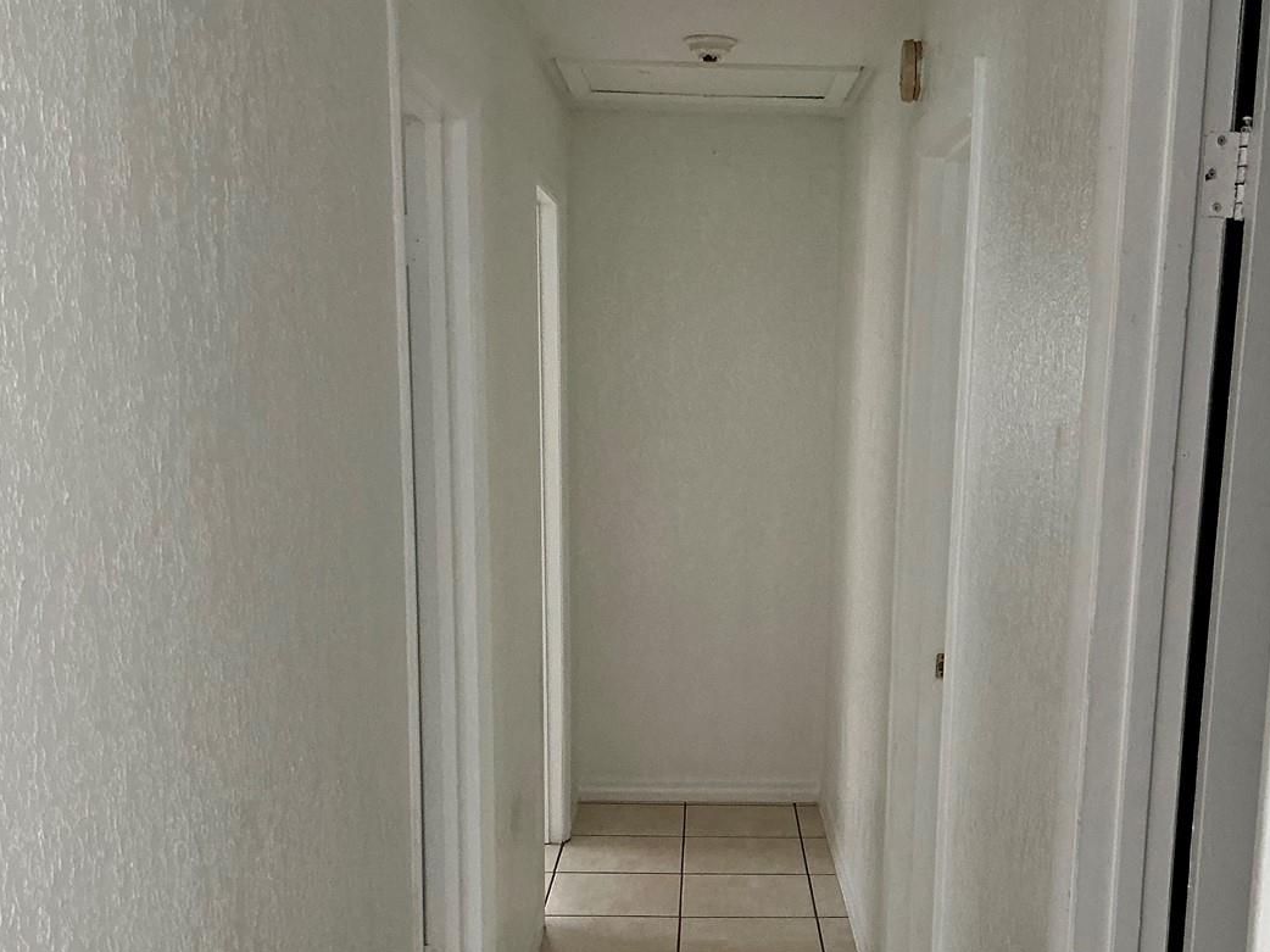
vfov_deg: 32.9
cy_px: 712
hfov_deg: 43.6
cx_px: 776
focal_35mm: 43
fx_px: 1577
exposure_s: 1/60
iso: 125
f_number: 1.8
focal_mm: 3
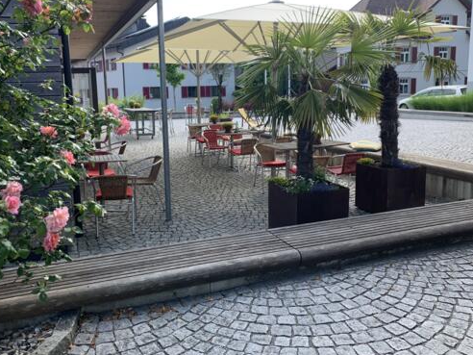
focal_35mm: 31
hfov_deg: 58.2
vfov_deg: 45.3
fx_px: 424
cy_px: 154
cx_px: 208
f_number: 1.8
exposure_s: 1/543
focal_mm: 4.25
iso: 25
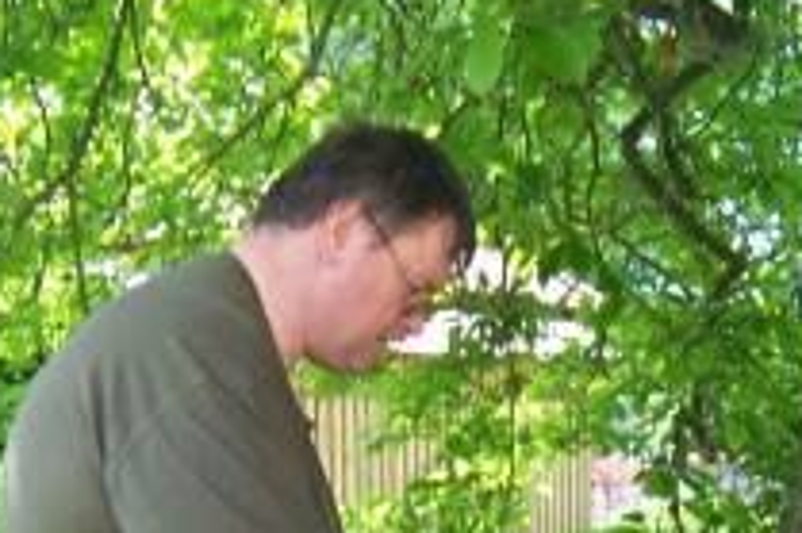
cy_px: 598
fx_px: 1358
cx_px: 447
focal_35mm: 61
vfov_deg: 21.0
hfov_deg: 32.9
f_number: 2.8
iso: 64
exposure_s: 1/80
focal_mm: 3.8
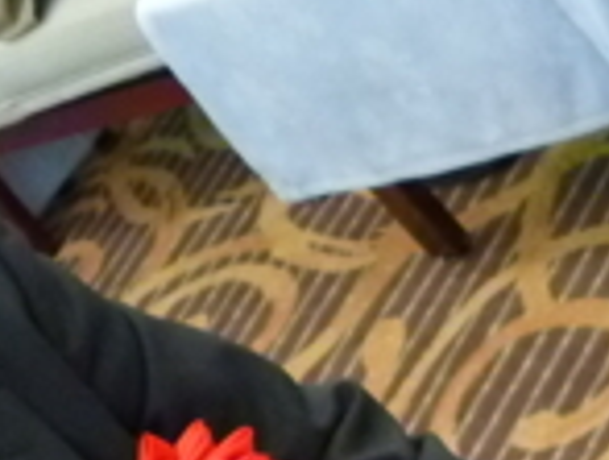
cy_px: 501
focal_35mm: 152
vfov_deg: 9.7
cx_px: 443
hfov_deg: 12.9
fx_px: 2681
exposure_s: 1/13
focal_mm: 5
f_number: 3.1
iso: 400
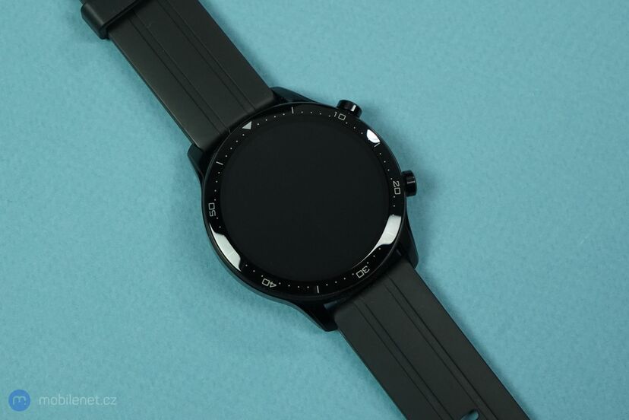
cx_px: 314
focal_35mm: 50
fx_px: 874
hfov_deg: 39.6
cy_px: 210
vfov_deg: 27.0
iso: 4000
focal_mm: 50
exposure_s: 1/200
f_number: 8
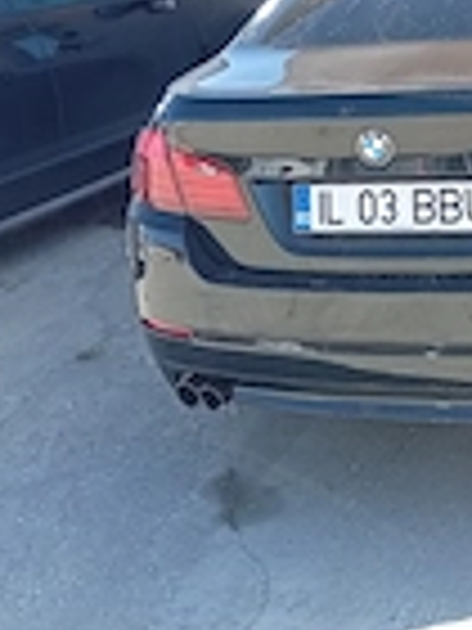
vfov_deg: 24.1
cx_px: 481
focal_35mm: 77
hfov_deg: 18.6
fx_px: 1400
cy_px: -9
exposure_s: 1/284
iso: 51
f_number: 1.8
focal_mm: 3.84
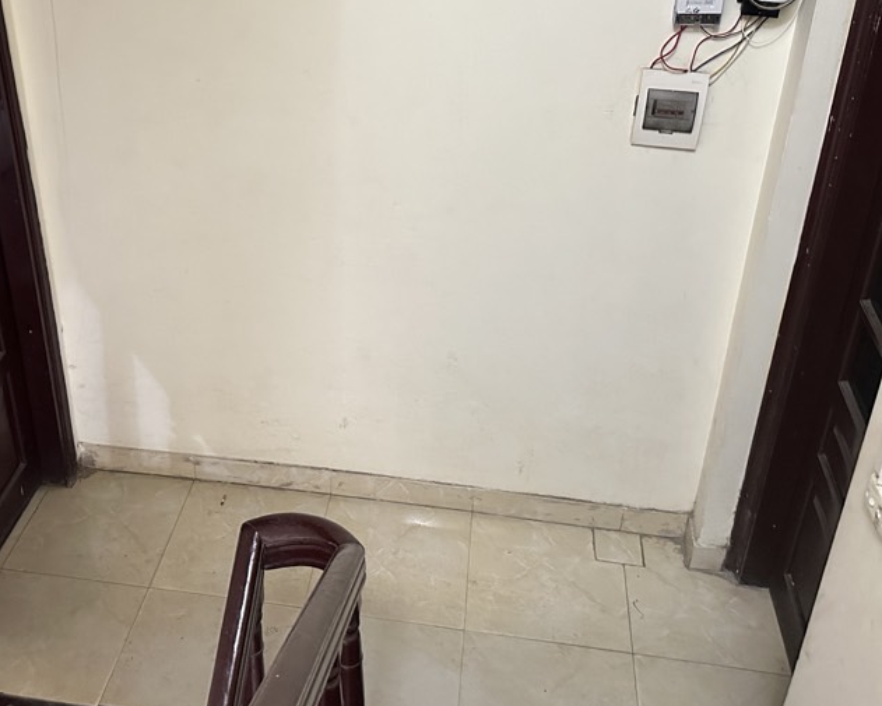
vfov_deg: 38.3
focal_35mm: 38
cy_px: 189
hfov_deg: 47.6
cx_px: 345
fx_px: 992
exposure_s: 1/30
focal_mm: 6.86
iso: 1600
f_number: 1.78
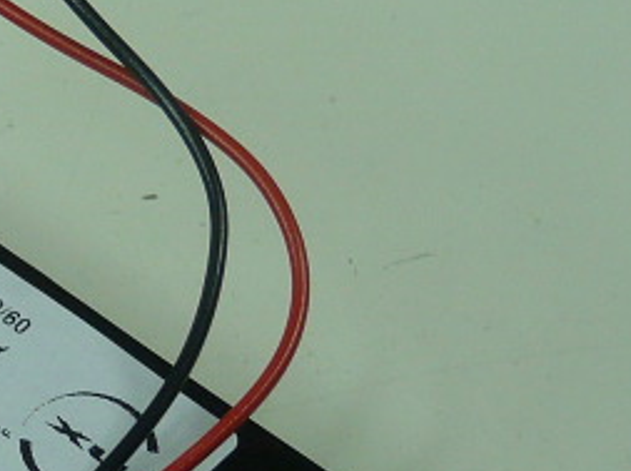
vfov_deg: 10.0
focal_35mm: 147
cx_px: -80
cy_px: 366
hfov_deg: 13.2
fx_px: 2676
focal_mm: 6
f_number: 3
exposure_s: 1/100
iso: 100
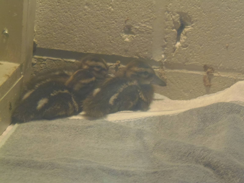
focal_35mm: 242
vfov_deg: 6.1
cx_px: 122
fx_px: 1706
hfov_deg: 8.2
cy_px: 92
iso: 400
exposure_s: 1/25
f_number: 5.1
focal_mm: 44.9
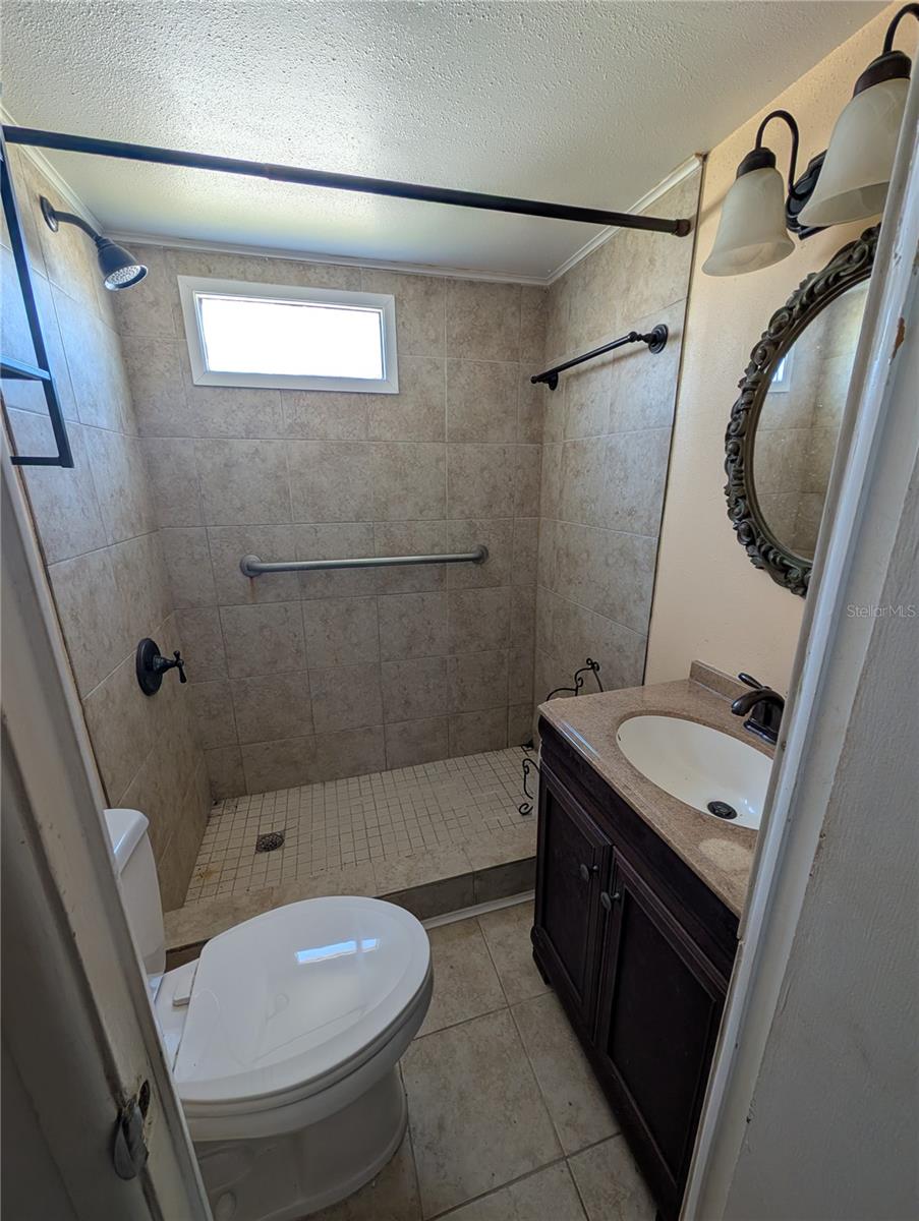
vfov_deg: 110.5
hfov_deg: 94.6
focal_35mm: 12
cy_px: 610
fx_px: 424
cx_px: 460
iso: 53
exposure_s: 1/88.4
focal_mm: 2.02
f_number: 1.7
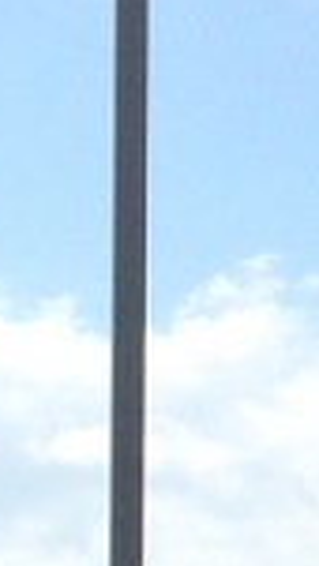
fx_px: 3908
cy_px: 975
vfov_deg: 8.0
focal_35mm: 260
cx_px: 1392
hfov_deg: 4.3
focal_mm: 4.12
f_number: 2.2
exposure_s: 1/1953
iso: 40
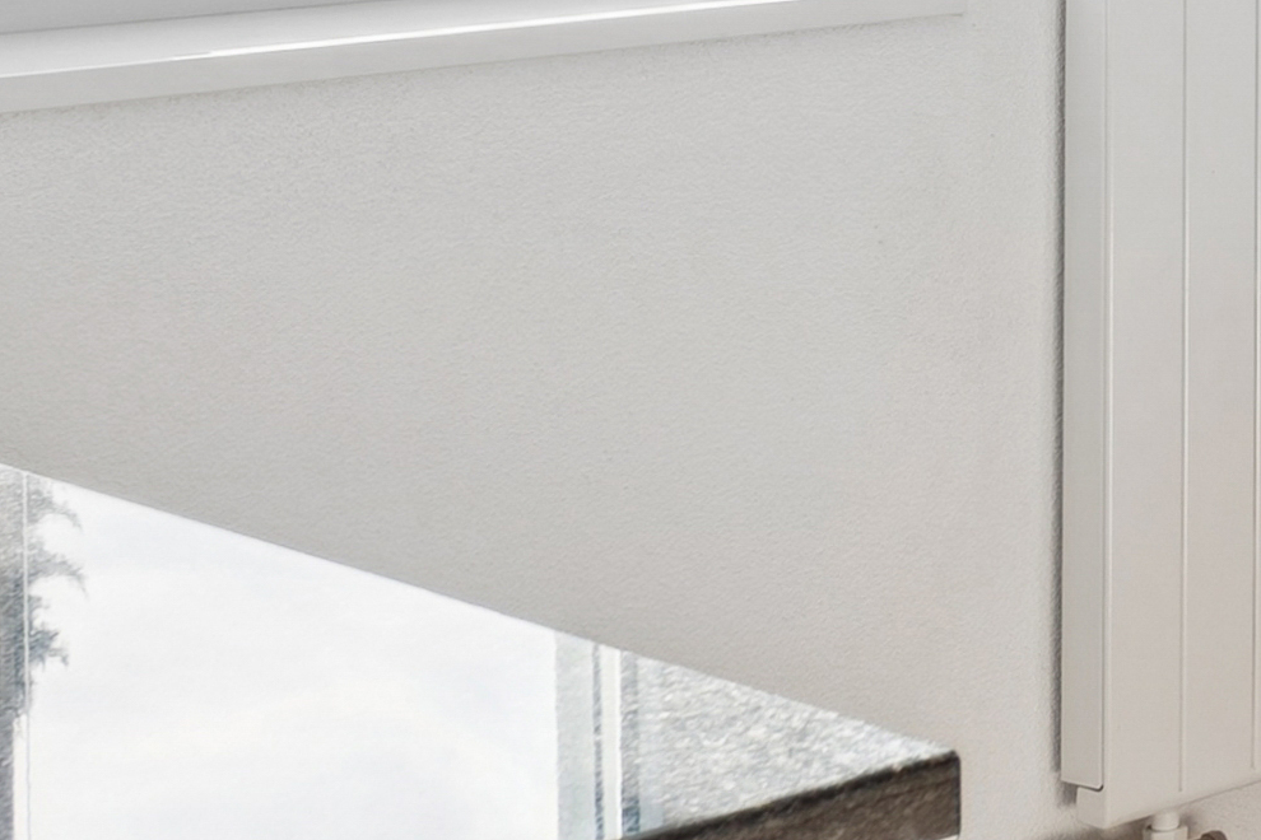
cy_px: -373
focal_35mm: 103
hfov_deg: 15.5
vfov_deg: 12.7
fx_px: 3608
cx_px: 2564
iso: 100
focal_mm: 17
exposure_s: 1/20
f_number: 8
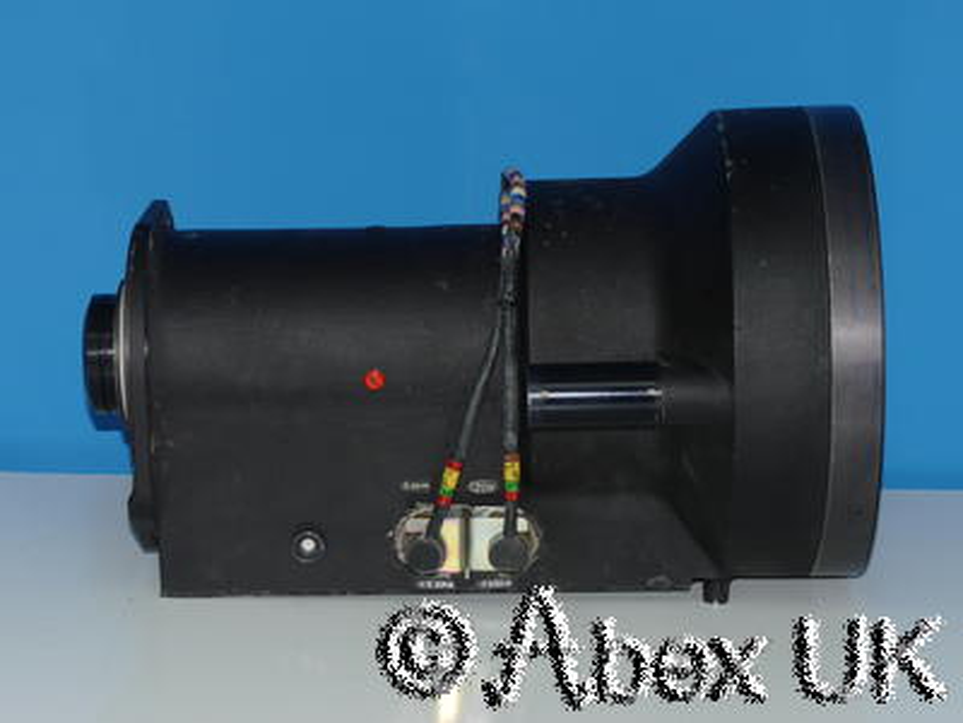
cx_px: 482
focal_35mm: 92
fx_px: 2559
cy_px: 362
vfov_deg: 16.1
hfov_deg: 21.3
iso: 400
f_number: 11
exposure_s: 1/60
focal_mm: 46
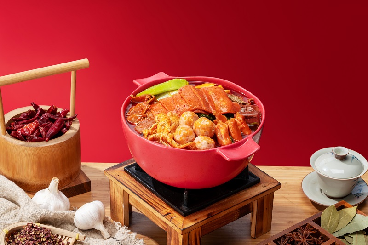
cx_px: 184
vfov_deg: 15.2
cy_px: 122
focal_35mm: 90
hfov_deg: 22.6
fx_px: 920
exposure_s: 1/125
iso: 160
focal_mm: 90
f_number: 14
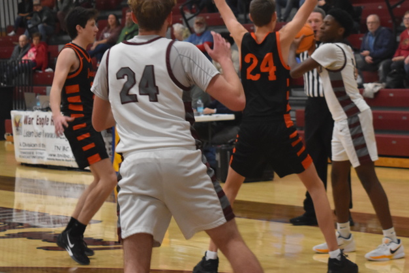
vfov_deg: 10.1
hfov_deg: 15.1
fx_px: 1532
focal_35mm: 135
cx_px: 310
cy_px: 53
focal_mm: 55
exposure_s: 1/125
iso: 1800
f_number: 5.6
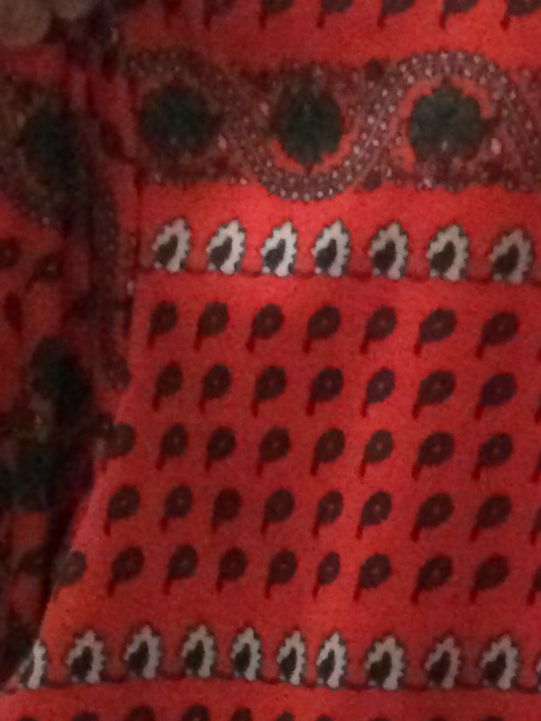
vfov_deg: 12.5
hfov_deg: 9.5
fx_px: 3168
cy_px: 1013
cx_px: 818
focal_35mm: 152
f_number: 2.2
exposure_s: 1/17
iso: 800
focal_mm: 4.15
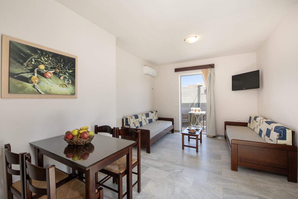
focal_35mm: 15
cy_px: 100
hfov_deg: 100.4
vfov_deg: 77.3
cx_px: 149
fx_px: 124
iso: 100
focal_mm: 15
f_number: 11
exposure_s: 1/13
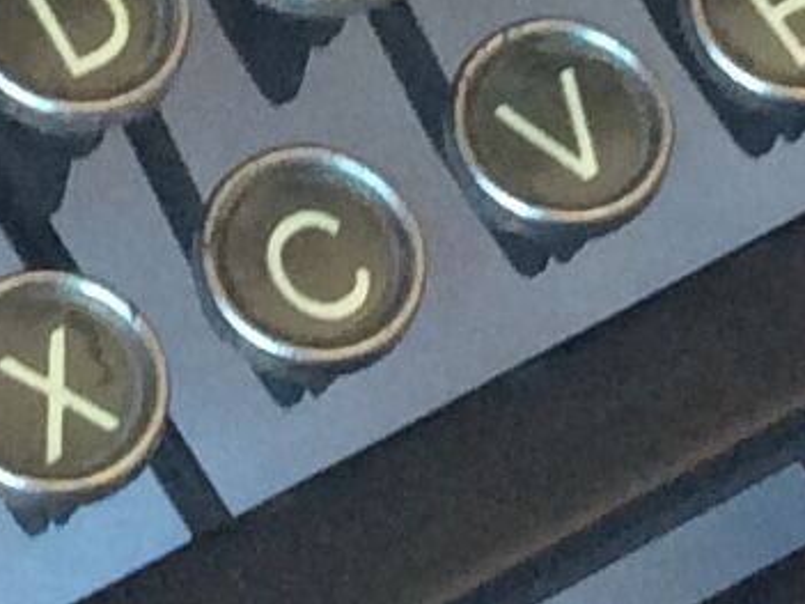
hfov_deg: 8.4
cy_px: -1066
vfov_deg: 5.9
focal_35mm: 236
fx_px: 5486
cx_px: 183
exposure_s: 1/25
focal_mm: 3.3
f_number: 2.4
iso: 80
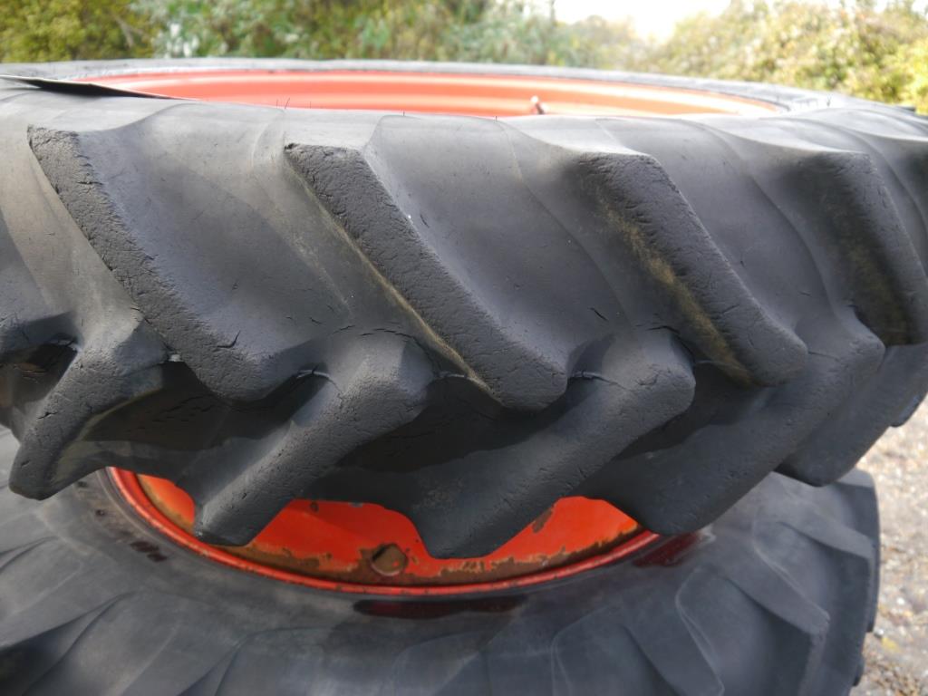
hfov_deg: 63.4
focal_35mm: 28
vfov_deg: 49.7
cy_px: 348
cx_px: 464
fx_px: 751
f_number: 3.5
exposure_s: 1/125
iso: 400
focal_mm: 14
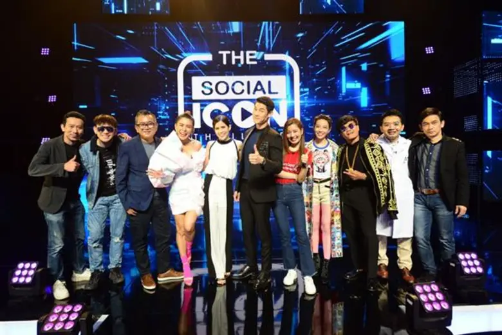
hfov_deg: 78.6
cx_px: 251
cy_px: 168
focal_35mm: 22
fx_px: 307
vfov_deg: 57.2
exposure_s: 1/60
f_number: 5.6
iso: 1600
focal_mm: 22
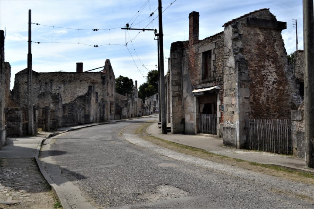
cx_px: 157
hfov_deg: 49.6
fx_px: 340
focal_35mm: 39
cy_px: 104
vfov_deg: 34.2
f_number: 6.3
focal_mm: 26
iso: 100
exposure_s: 1/160
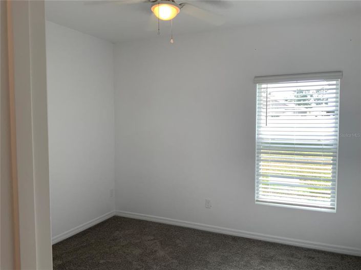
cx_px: 180
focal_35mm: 29
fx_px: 302
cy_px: 135
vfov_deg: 48.2
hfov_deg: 61.7
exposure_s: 1/120
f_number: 1.8
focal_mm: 3
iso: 20
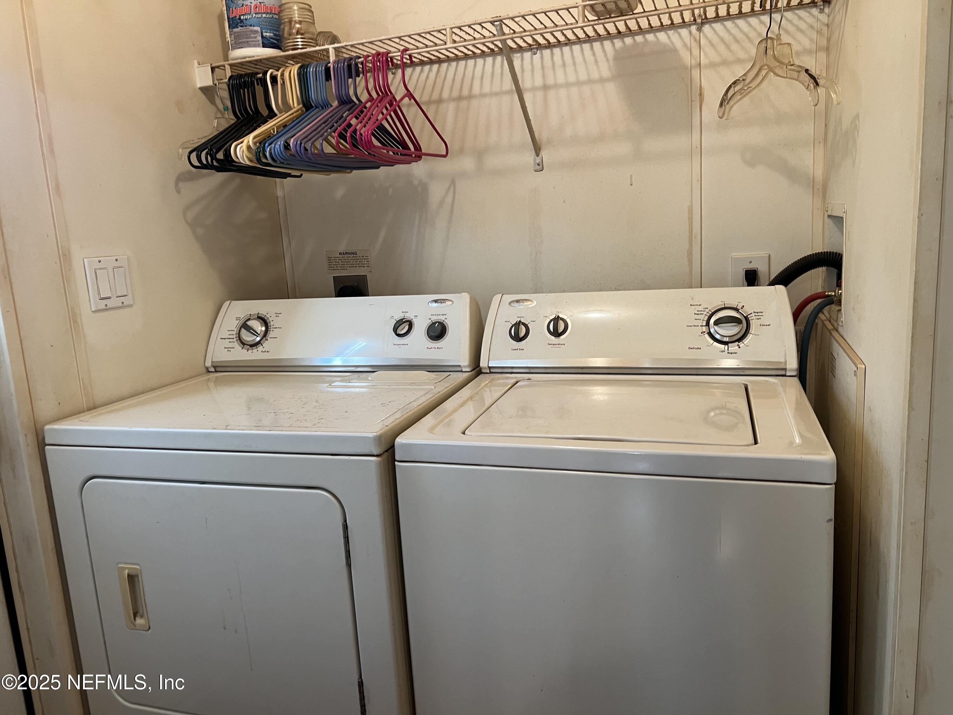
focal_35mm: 26
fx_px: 716
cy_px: 358
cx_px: 476
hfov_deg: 67.3
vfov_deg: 53.1
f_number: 1.5
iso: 200
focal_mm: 5.7
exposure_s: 1/60
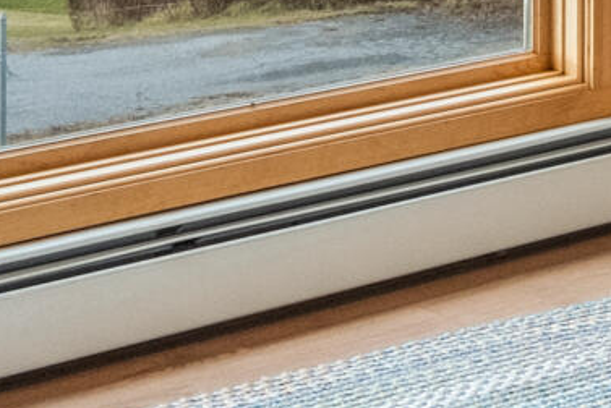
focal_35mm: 151
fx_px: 2565
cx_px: 830
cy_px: -450
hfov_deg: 13.1
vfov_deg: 8.6
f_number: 8
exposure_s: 1/6
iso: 500
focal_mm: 12.7
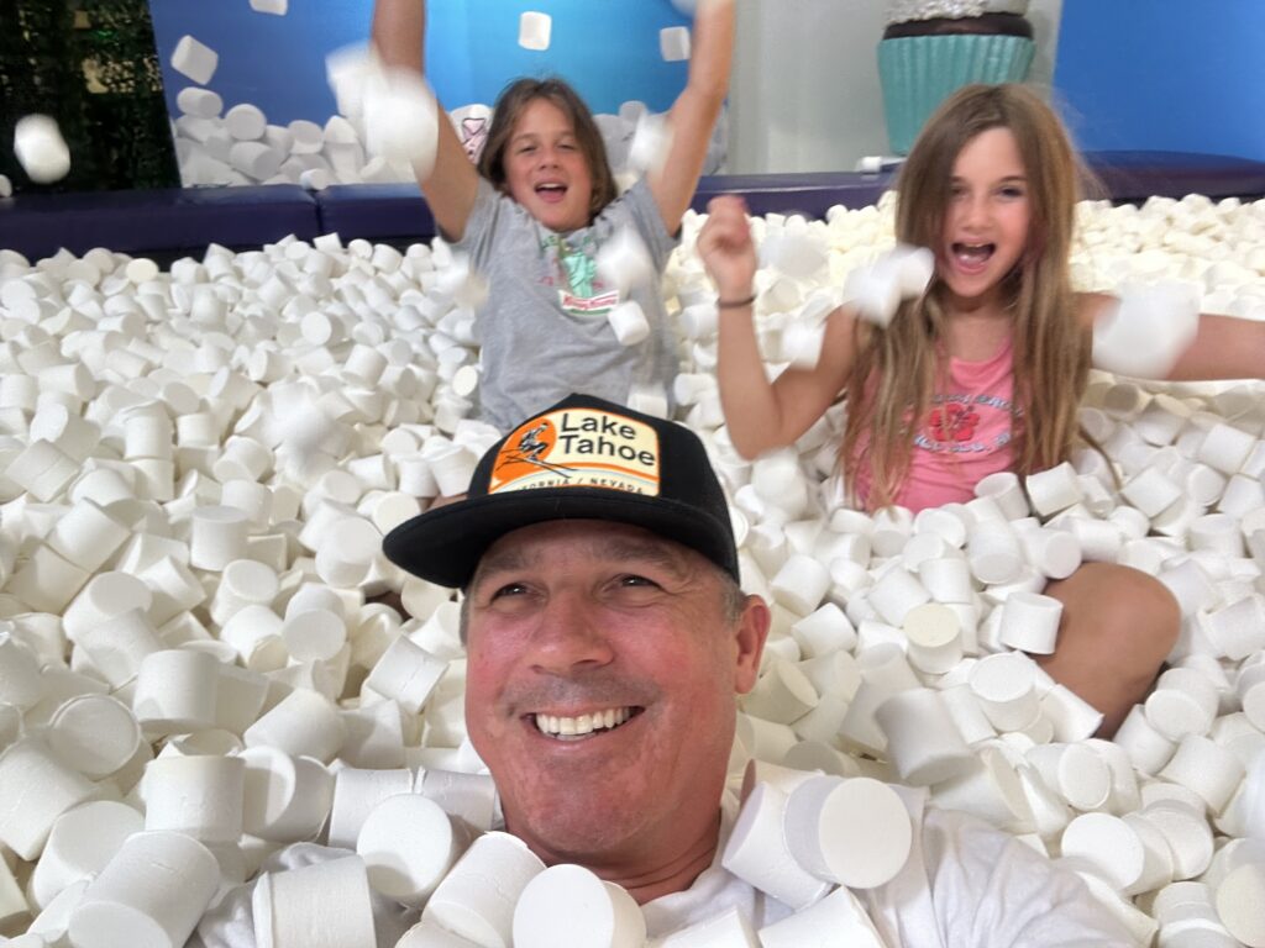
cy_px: 474
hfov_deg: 73.9
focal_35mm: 23
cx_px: 632
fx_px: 841
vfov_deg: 58.9
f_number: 1.9
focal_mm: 2.69
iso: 50
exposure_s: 1/60
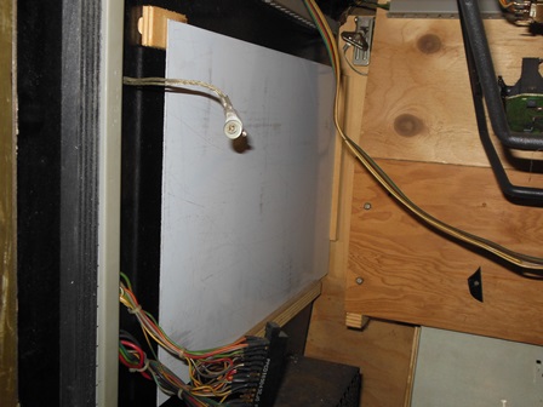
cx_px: 272
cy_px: 204
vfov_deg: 42.9
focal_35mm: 33
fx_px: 518
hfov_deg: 55.4
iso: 125
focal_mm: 6
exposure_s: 1/30
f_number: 3.5
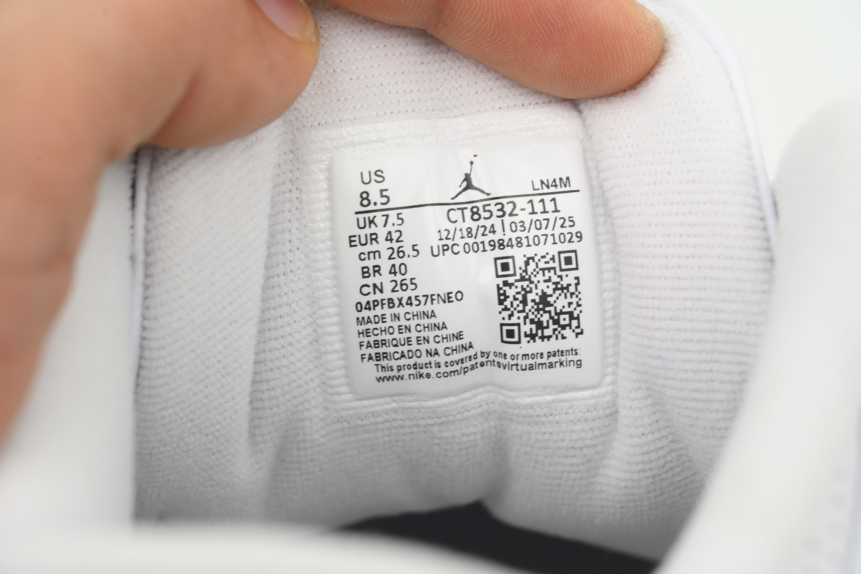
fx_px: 2870
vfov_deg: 11.4
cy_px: 287
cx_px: 430
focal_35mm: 120
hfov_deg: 17.1
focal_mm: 120
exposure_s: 1/100
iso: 400
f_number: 11
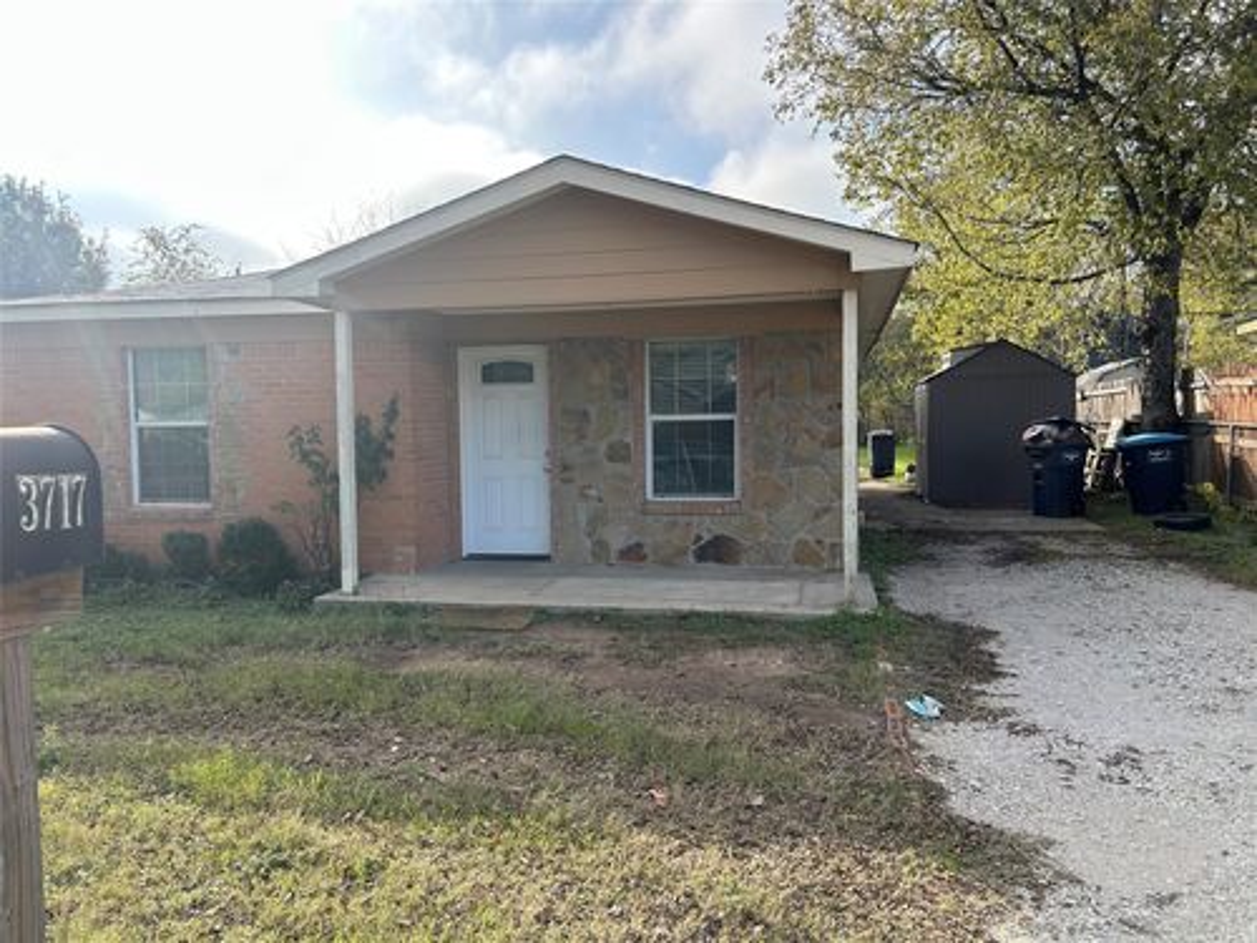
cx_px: 628
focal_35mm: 26
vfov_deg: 53.1
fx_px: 944
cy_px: 472
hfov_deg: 67.3
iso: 50
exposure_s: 1/1698
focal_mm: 5.7
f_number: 1.5
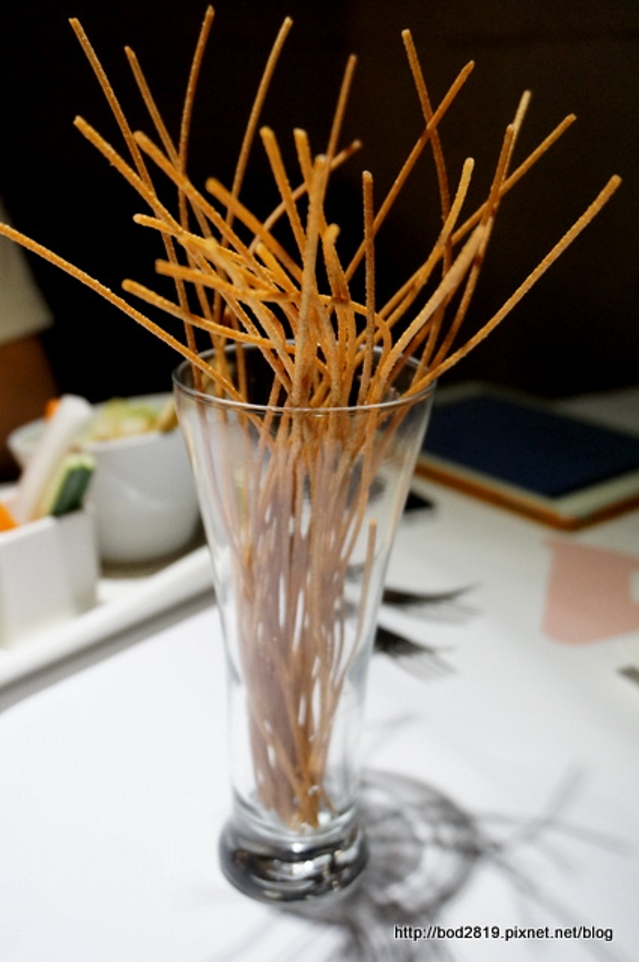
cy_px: 481
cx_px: 320
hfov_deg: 32.9
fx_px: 1081
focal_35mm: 40
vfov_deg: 48.0
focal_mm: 27
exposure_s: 1/60
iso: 2500
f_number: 4.5
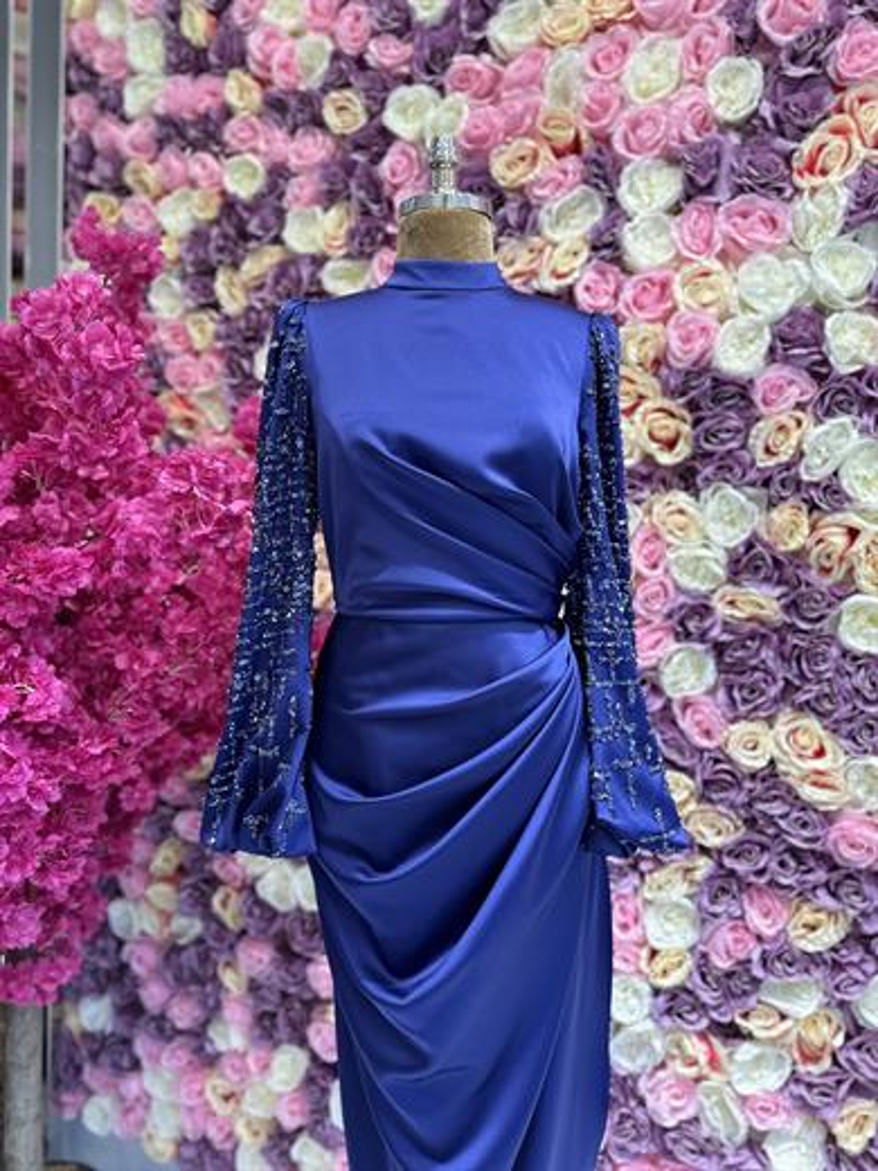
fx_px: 812
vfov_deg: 71.6
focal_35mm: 24
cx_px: 439
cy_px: 586
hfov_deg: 56.8
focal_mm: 6.86
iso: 64
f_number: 1.78
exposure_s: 1/100
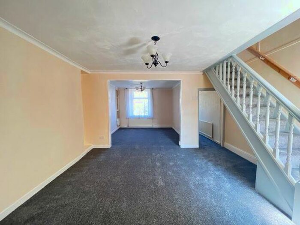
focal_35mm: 13
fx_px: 113
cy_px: 112
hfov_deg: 106.2
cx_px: 150
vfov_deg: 89.9
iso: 250
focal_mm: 1.57
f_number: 1.8
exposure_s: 1/69
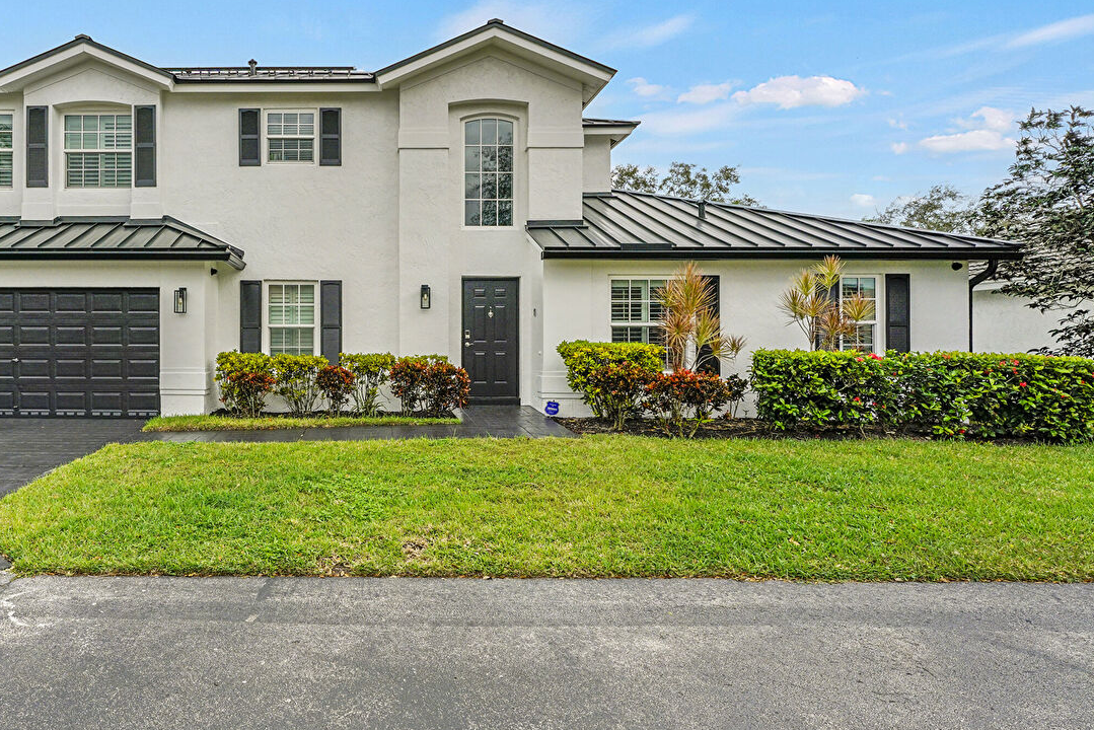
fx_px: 638
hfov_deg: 78.7
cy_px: 331
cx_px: 372
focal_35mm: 21
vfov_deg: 59.4
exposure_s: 1/500
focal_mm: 14
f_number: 8
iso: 320
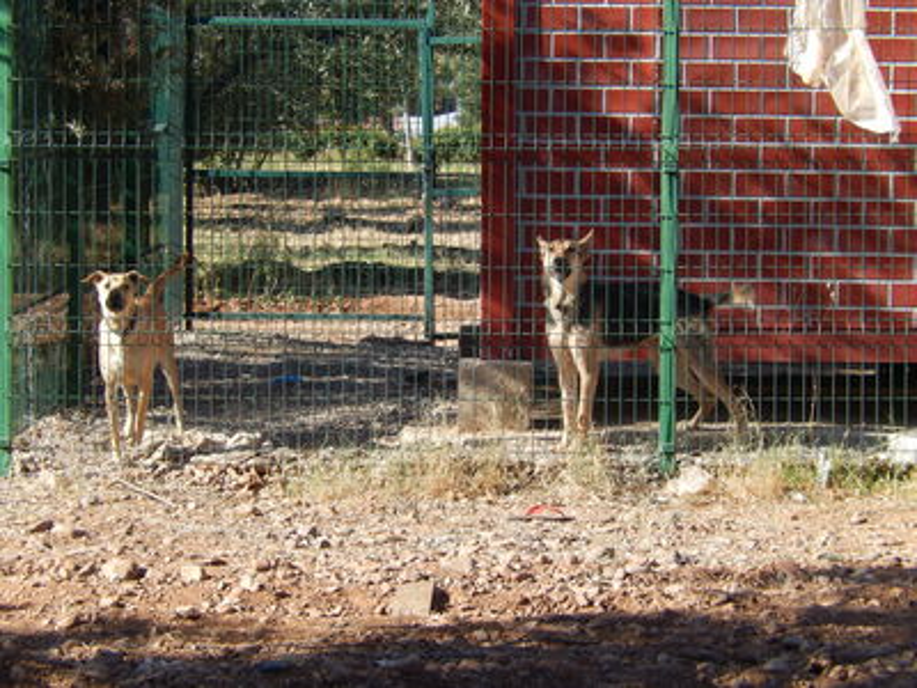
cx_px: 458
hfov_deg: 14.7
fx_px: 3550
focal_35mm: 134
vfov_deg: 11.1
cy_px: 344
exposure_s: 1/250
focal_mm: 24.1
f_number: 5.6
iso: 140
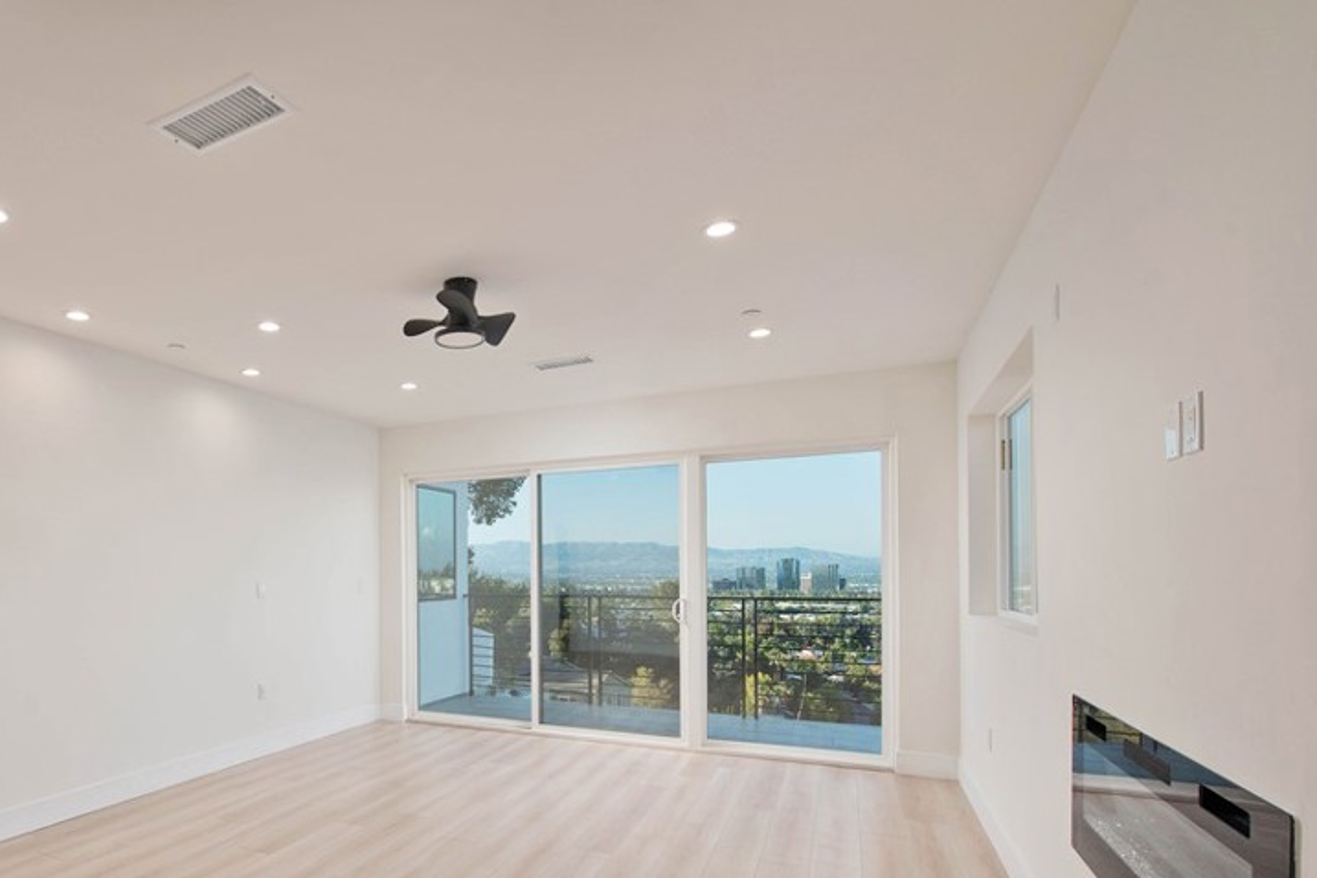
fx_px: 732
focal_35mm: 20
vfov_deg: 60.8
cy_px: 565
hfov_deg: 80.5
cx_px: 413
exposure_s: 1/400
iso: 400
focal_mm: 14
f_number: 7.1
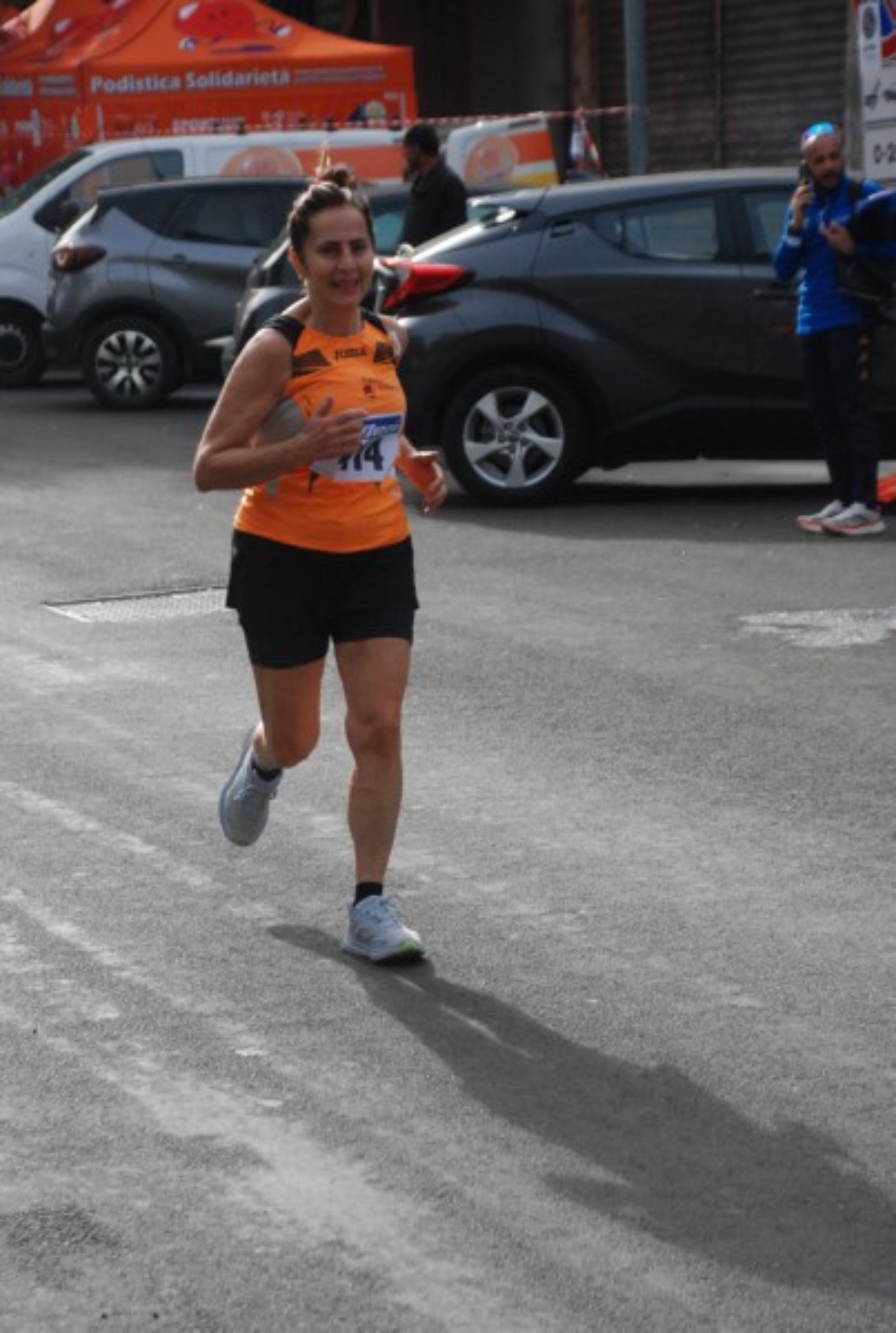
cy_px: 666
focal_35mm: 105
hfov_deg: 13.1
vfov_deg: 19.4
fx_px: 3900
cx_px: 448
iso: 1000
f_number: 5.6
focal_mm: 70
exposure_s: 1/1600
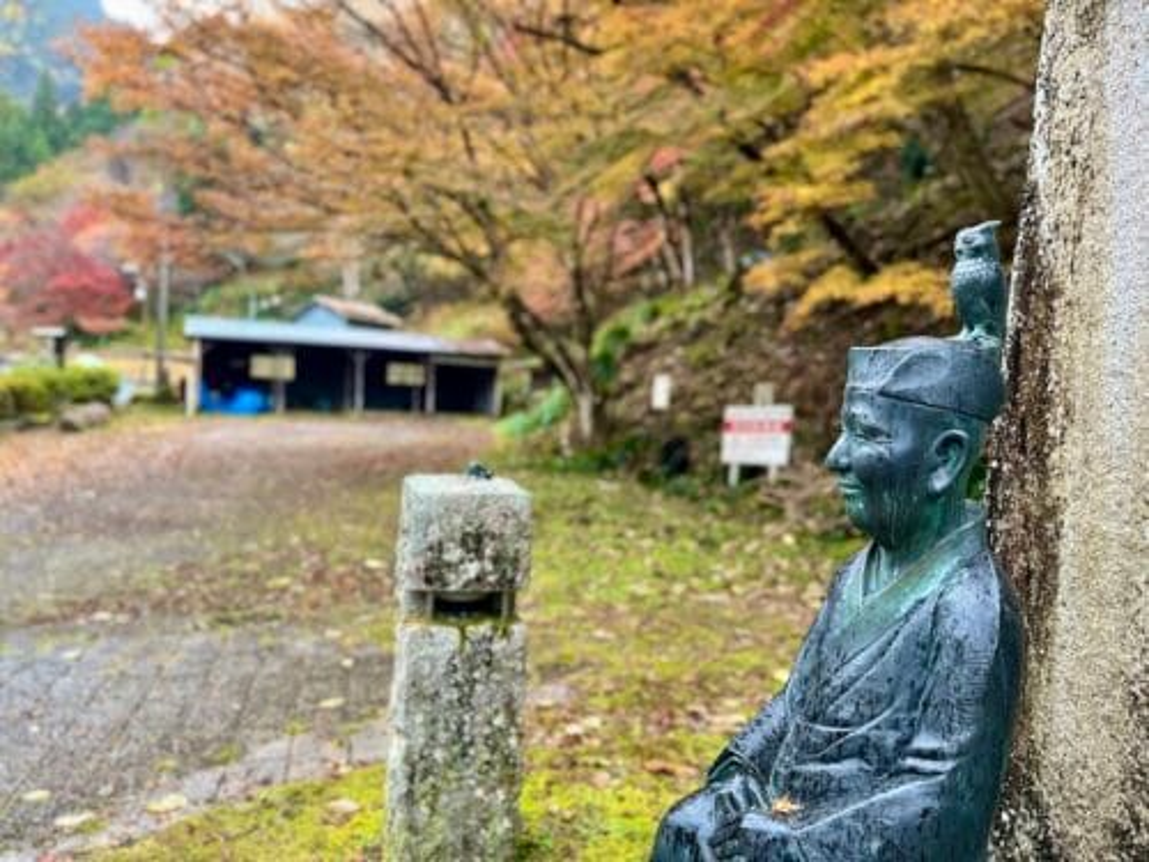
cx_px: 574
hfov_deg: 67.3
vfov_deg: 53.1
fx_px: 863
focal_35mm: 26
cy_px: 431
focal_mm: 5.7
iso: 125
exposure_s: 1/78
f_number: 1.5
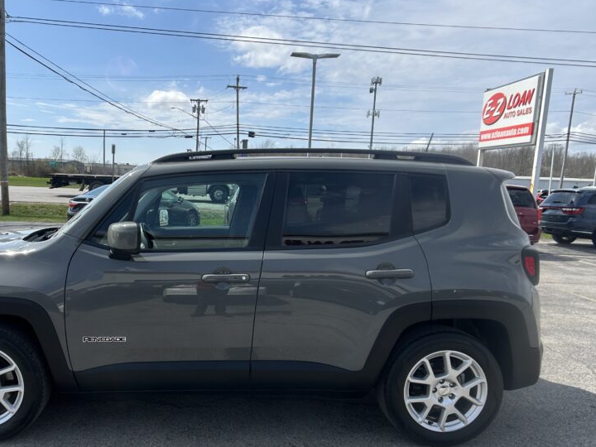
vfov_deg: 38.6
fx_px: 637
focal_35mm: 37
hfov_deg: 49.4
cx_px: 204
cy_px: 241
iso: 50
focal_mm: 5.7
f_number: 1.5
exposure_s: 1/4630
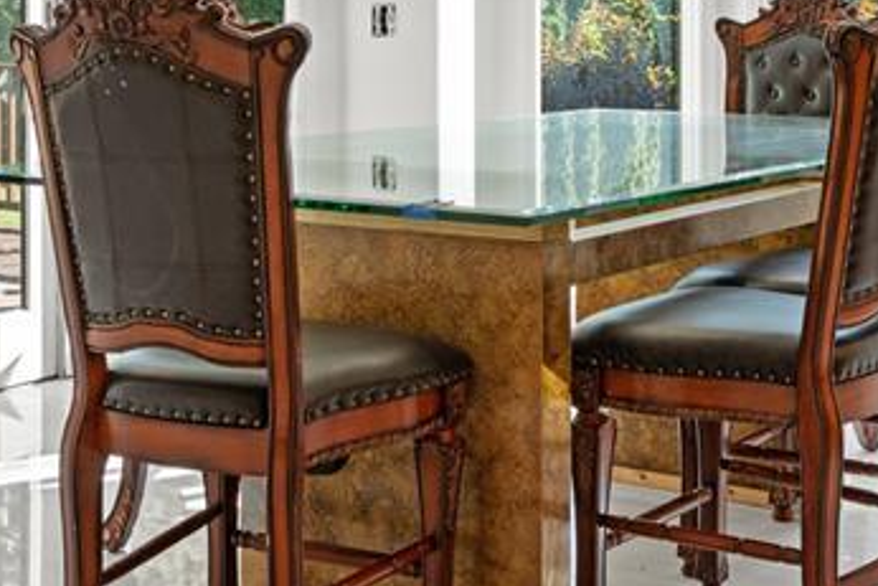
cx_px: 495
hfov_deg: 29.6
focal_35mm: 68
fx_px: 1659
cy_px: 36
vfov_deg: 19.6
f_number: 8
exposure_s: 1/20
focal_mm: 23
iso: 400
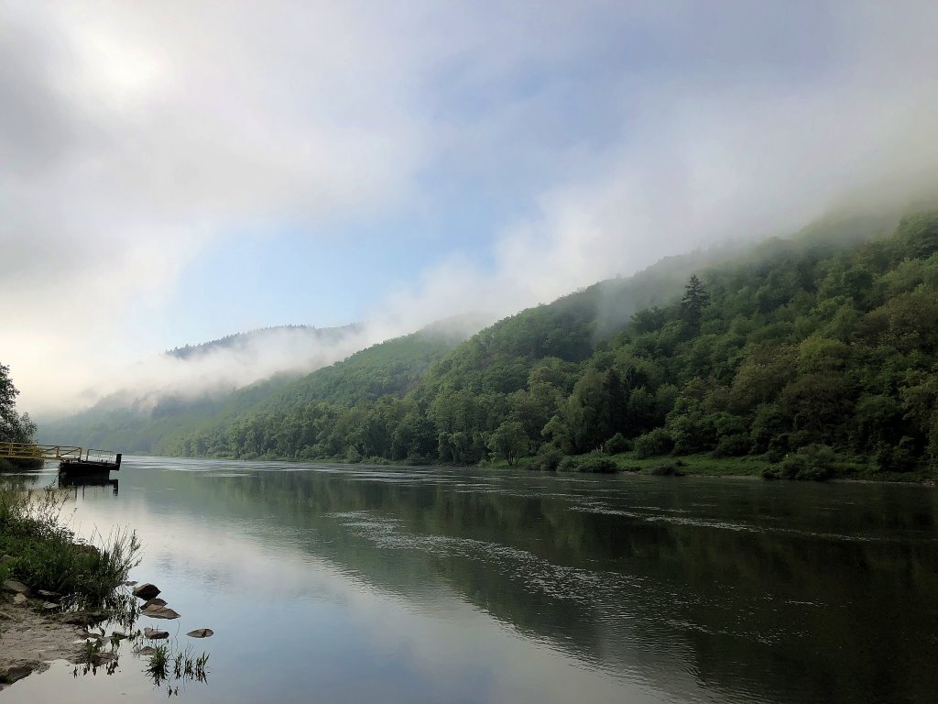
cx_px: 469
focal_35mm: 28
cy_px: 352
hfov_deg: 63.4
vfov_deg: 49.7
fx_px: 759
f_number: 1.8
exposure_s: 1/3436
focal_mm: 3.99
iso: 20
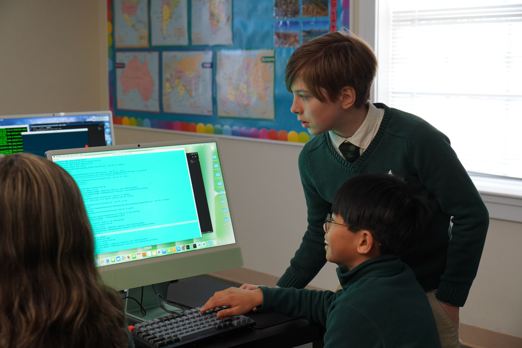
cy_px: 174
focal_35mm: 63
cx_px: 261
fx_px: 913
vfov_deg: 21.6
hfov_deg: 31.9
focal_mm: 42
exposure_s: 1/160
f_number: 4
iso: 1000
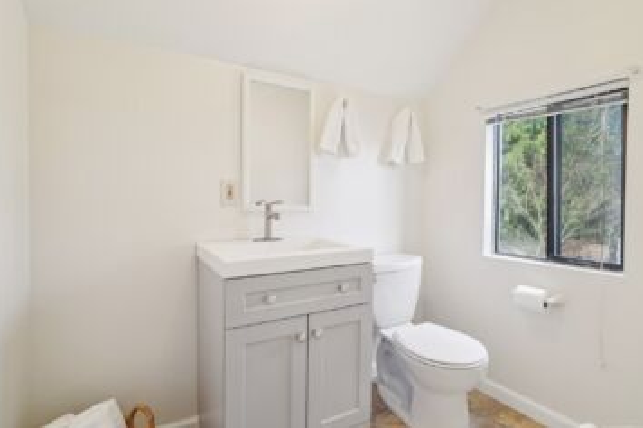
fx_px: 321
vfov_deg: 67.3
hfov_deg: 90.0
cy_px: 209
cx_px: 320
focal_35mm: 18
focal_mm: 16
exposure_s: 1/50
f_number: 8
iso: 1600
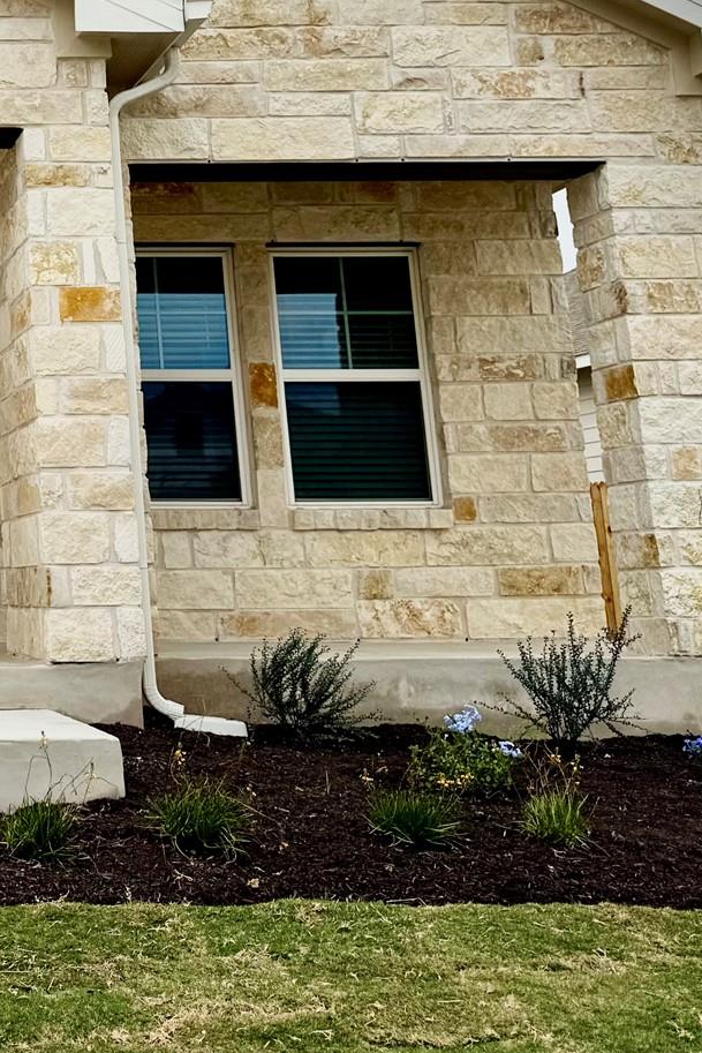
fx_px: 1637
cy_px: 202
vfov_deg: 34.5
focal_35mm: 56
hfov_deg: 21.6
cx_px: -240
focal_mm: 6.76
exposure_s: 1/9009
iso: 80
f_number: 1.78
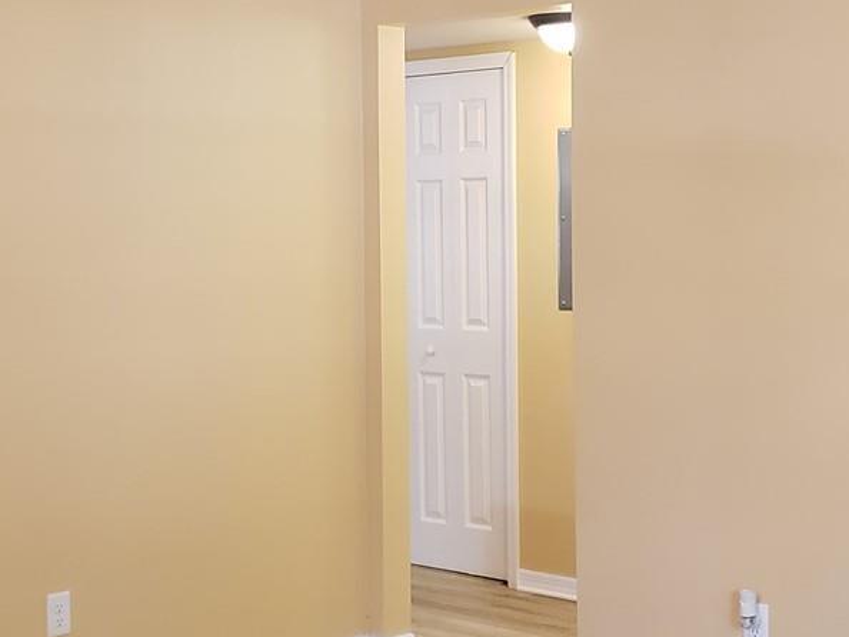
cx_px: 354
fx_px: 1718
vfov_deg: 20.9
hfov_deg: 27.7
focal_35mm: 70
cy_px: 191
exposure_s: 1/40
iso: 320
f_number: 1.5
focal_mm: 4.3
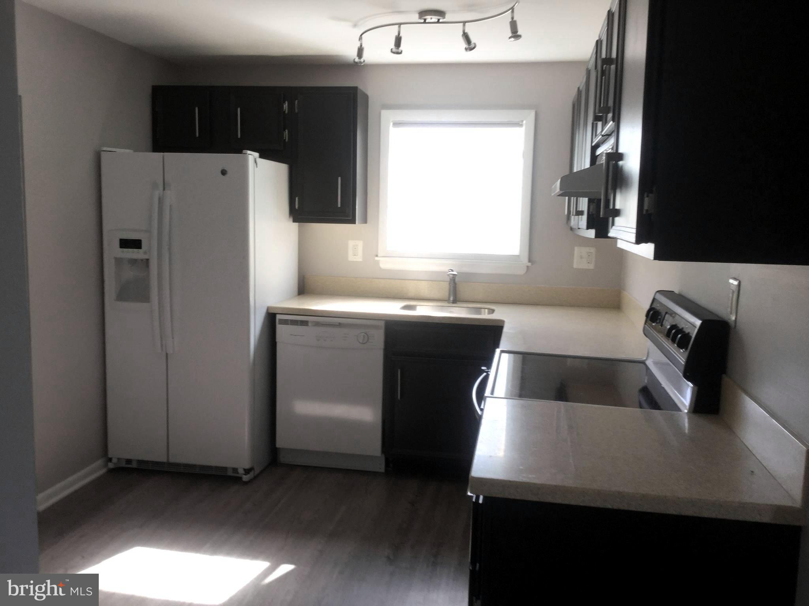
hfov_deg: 58.4
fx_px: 724
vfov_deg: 45.4
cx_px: 404
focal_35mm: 31
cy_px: 303
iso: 25
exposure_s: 1/60
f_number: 2.4
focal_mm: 3.3
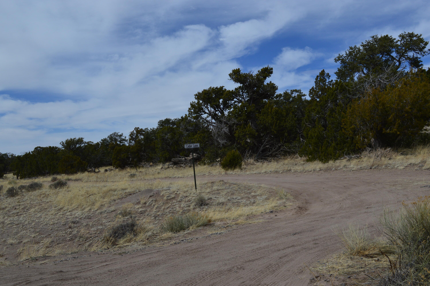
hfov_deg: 49.6
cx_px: 215
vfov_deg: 34.1
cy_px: 143
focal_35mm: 39
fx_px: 465
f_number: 11
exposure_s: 1/500
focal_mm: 26
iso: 220
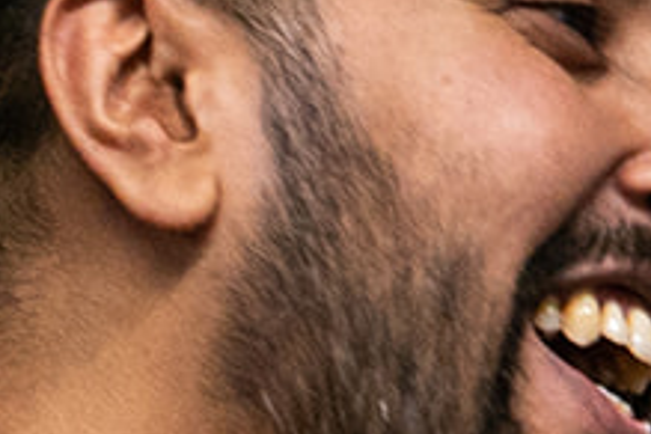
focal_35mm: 1308
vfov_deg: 1.1
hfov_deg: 1.6
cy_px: 861
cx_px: 2105
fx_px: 23651
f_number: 5.6
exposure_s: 1/160
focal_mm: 179
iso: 1600
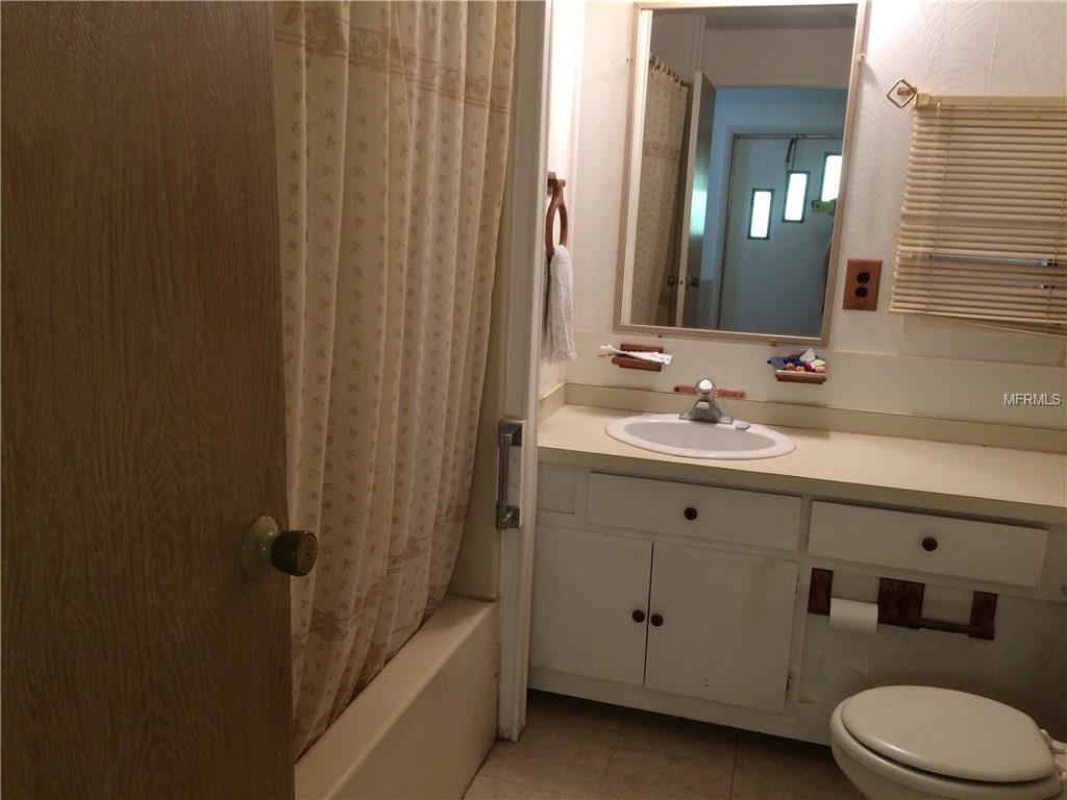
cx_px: 534
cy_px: 400
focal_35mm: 29
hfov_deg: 61.7
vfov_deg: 48.2
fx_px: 894
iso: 125
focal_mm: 4.15
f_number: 2.2
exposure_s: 1/30
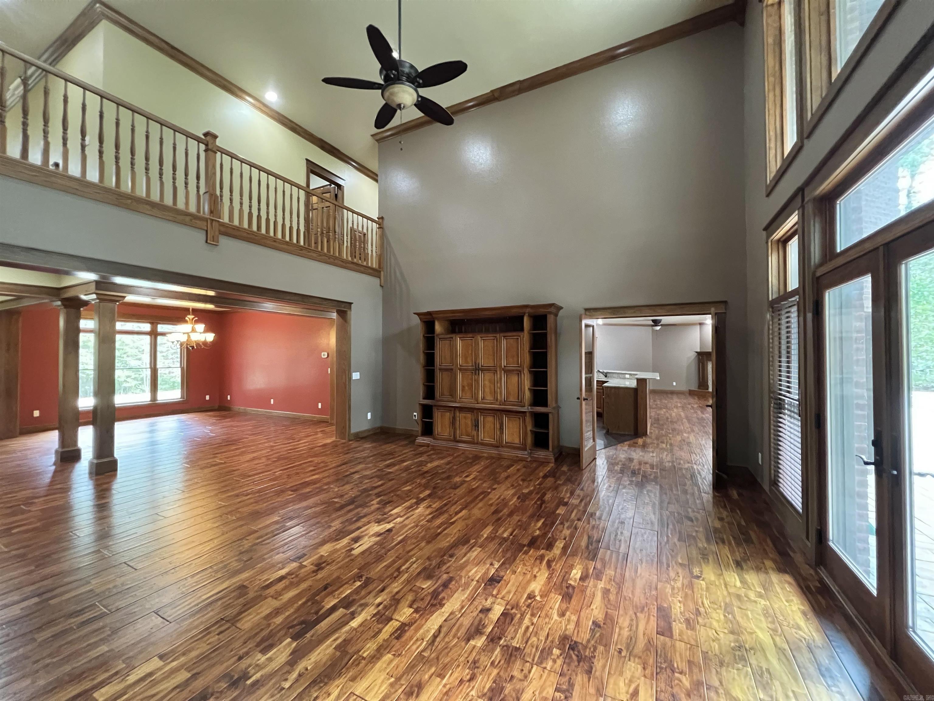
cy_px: 350
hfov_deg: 106.2
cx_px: 467
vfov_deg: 89.9
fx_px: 351
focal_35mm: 13
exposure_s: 1/60
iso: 1000
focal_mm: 1.57
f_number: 1.8
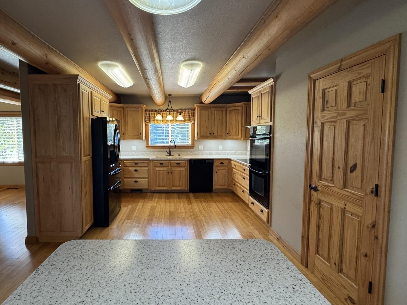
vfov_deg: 71.6
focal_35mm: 18
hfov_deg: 87.0
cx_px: 171
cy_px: 150
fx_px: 212
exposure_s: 1/120
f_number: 2.2
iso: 320
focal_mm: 2.22
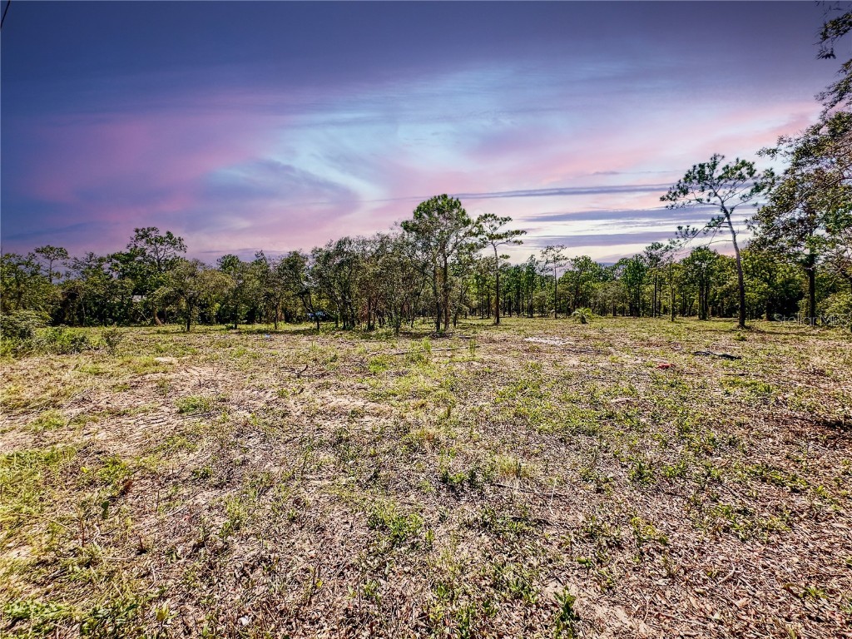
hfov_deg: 102.1
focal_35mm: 14
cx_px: 426
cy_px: 320
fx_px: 345
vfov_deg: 85.7
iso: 50
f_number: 2.2
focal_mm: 2.22
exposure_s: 1/2300
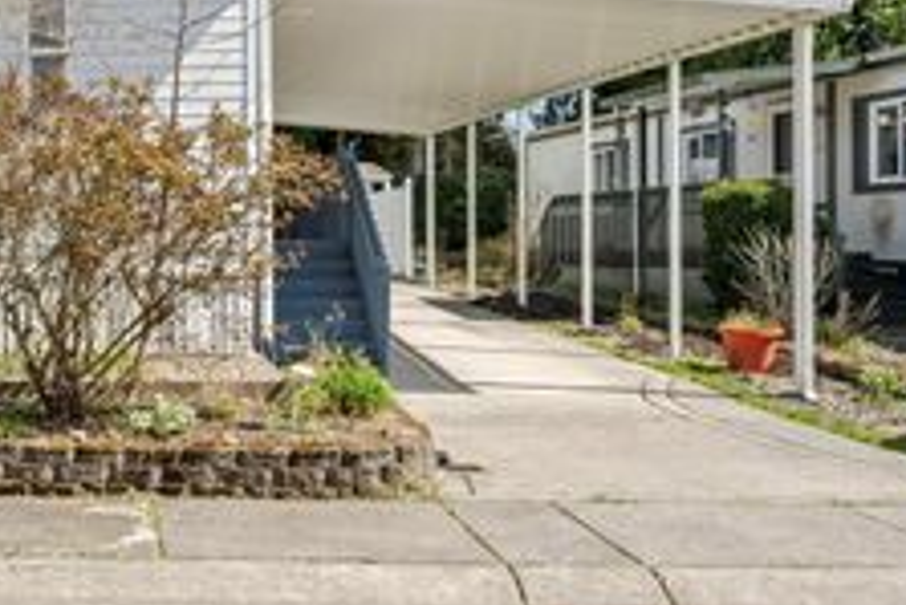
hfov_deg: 37.3
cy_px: 87
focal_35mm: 48
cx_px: 28
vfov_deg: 27.3
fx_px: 1212
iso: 200
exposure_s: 1/200
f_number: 8
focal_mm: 21.5
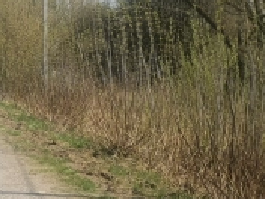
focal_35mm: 128
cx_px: -54
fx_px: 980
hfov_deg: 14.9
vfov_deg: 11.5
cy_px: 32
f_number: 1.8
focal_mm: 4.75
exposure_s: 1/1855
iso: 50
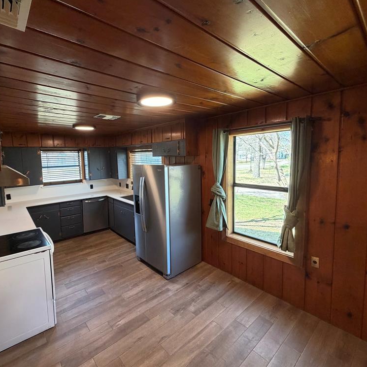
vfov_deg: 83.9
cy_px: 178
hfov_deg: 83.6
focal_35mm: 17
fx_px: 204
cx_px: 161
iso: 250
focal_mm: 2.22
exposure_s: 1/60
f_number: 2.2
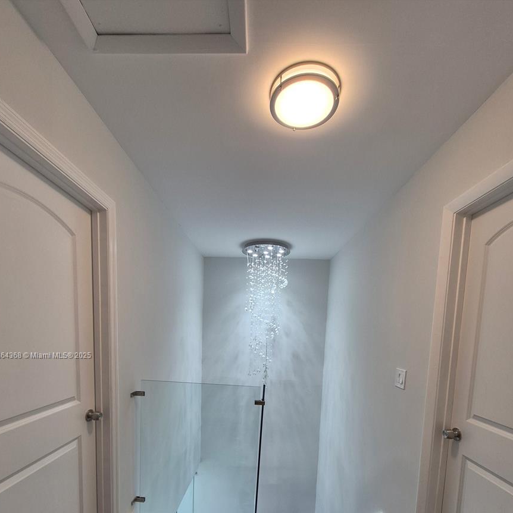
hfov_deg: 87.4
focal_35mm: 16
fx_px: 268
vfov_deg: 83.3
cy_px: 356
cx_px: 250
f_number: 2.2
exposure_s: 1/60
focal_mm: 1.74
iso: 64
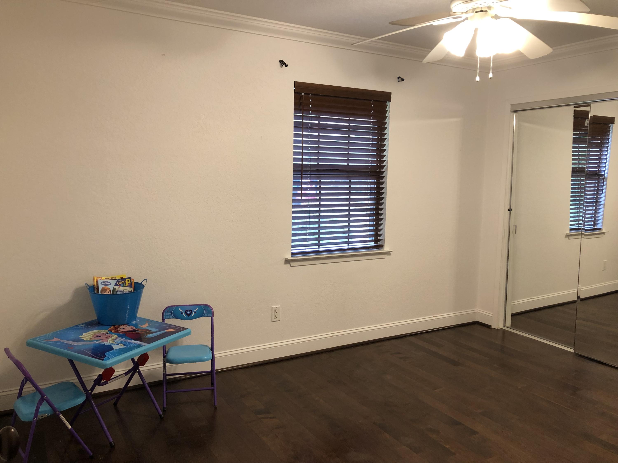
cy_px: 232
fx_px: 500
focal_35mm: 28
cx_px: 309
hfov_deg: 63.4
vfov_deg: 49.7
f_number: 1.8
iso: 40
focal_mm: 3.99
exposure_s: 1/24
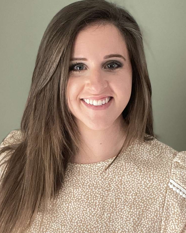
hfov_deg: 33.4
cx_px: 92
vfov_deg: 40.7
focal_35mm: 45
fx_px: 310
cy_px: 151
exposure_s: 1/37
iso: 400
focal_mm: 2.71
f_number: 2.2
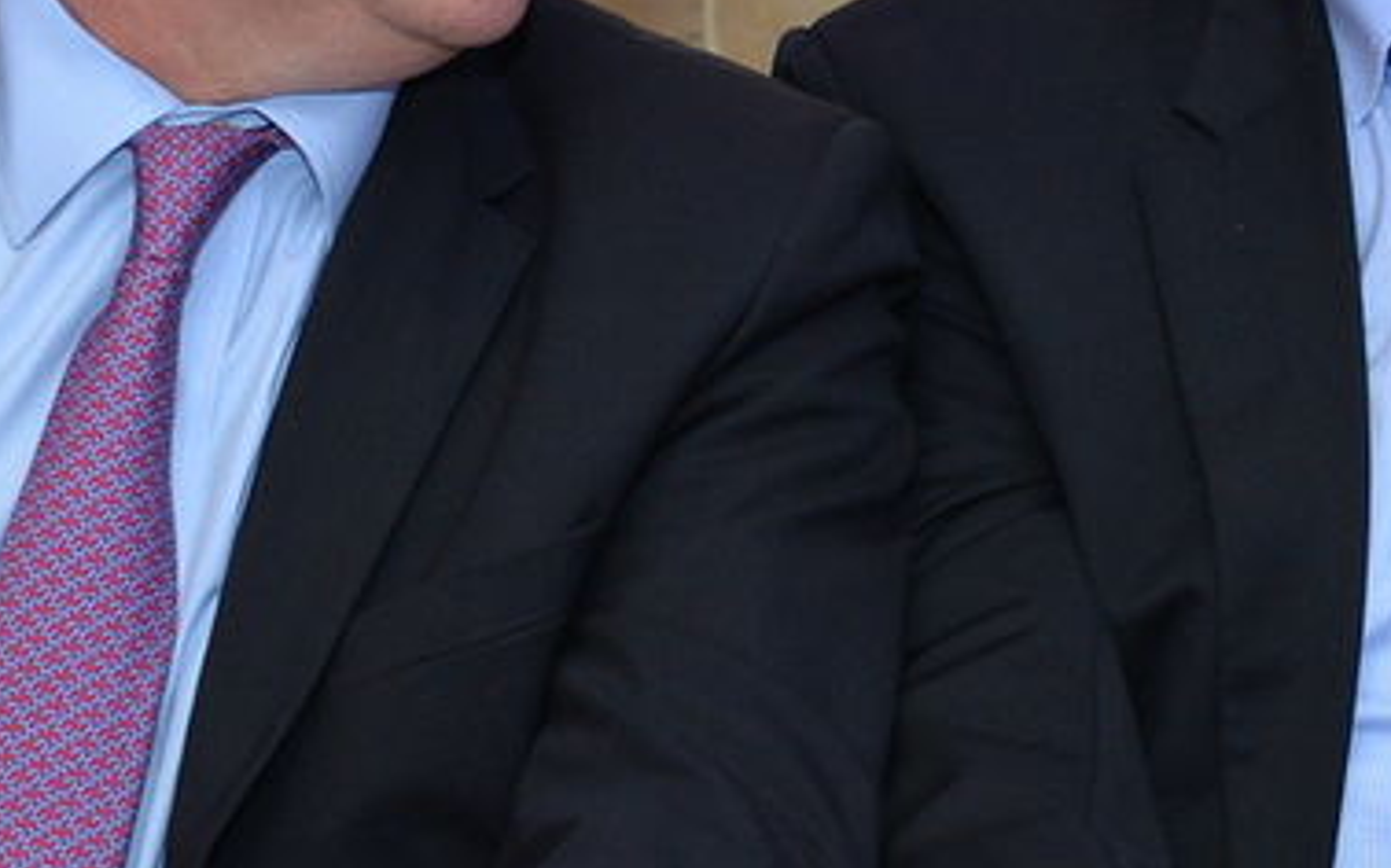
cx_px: 1553
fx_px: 6443
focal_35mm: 170
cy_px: -31
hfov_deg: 12.1
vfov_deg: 7.7
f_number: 4.5
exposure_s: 1/160
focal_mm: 45
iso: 1250
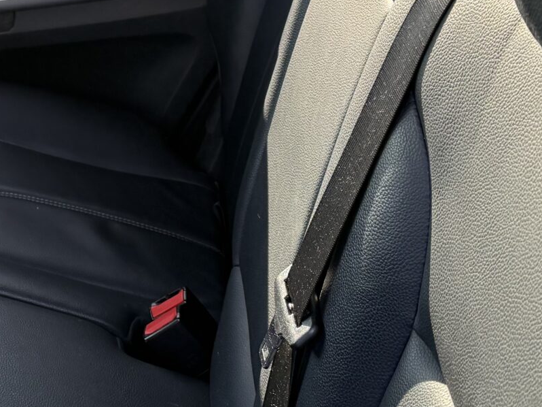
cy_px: 47
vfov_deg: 18.8
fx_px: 1205
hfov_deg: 24.2
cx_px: -3
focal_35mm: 77
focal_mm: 6.76
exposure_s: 1/239
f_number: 1.78
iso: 125
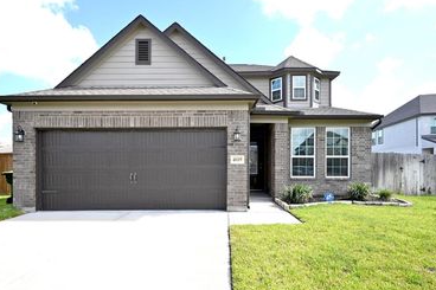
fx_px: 230
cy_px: 169
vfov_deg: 64.1
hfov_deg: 86.9
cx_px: 226
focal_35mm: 19
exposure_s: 1/500
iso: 800
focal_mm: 14
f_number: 11
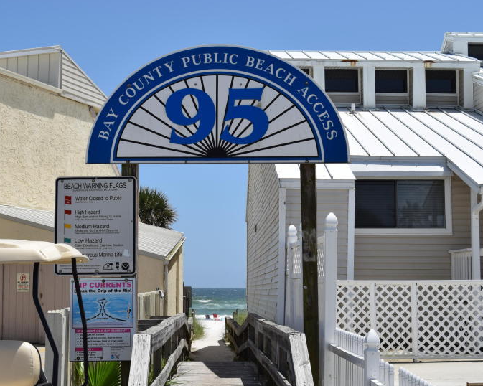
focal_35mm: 64
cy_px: 212
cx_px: 227
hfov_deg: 29.6
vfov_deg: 23.8
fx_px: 915
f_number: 11
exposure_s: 1/500
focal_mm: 34
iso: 200
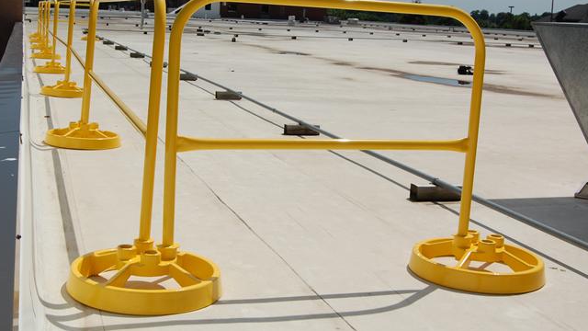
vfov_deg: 23.4
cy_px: 125
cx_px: 257
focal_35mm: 51
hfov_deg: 40.5
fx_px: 795
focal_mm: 26
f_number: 11
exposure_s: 1/500
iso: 200
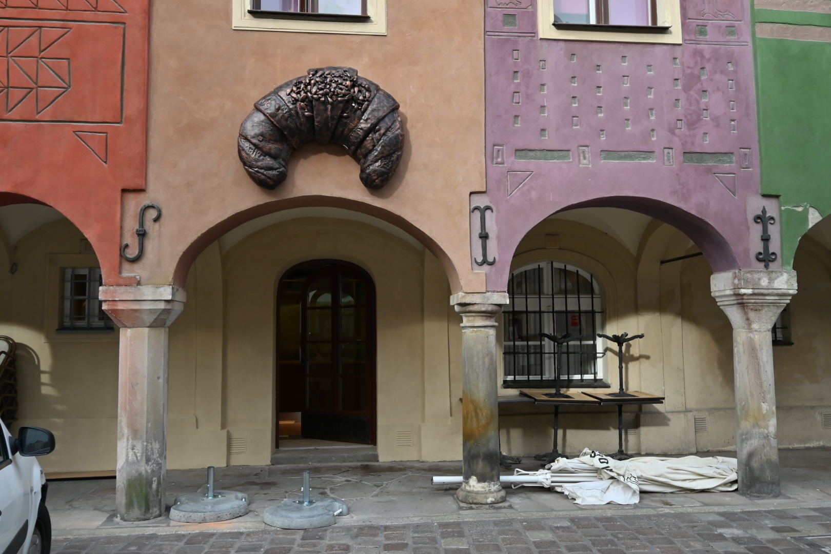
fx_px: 831
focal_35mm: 36
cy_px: 277
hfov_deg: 53.1
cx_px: 416
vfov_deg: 36.9
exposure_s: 1/200
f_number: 8
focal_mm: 24
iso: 100
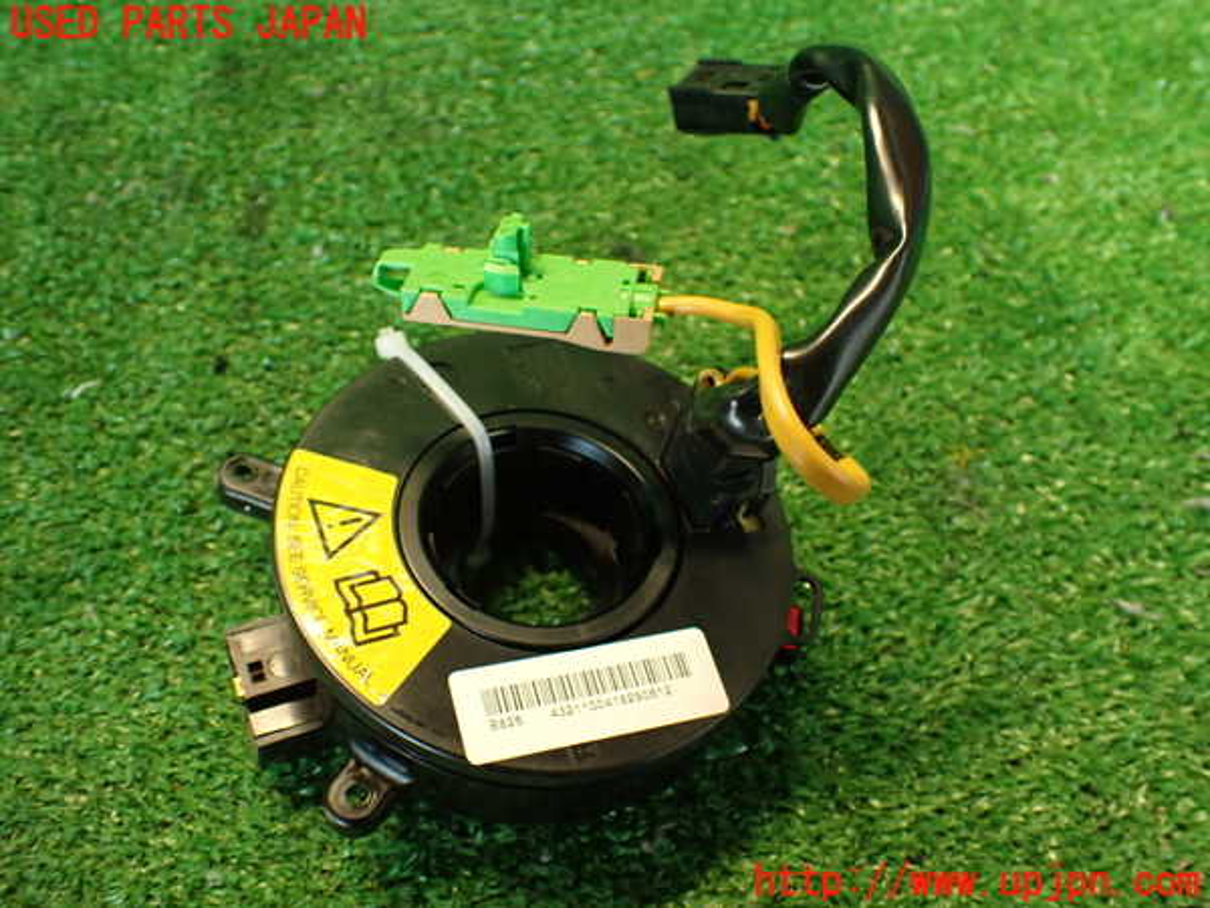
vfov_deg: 44.2
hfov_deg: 56.8
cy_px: 454
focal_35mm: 32
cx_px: 605
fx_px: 1119
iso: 320
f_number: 2.4
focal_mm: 5.79
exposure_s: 1/30
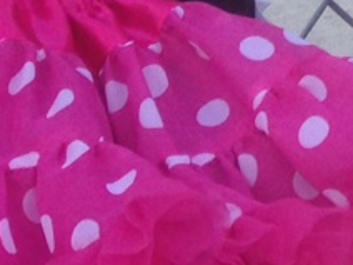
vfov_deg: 6.7
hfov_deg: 8.9
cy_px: -532
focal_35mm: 199
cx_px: 871
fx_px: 2029
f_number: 2.4
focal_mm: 4.12
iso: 50
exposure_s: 1/266
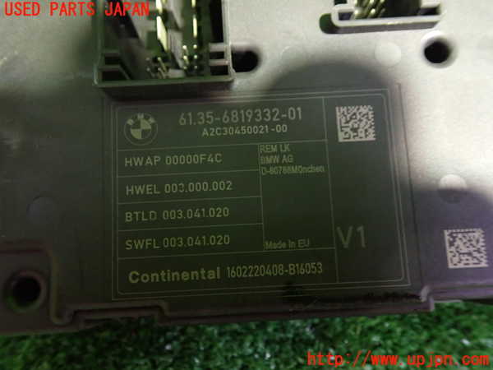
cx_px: 246
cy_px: 185
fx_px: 427
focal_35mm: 30
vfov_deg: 46.8
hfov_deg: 60.0
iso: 800
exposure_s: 1/20
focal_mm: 5.4
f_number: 2.3
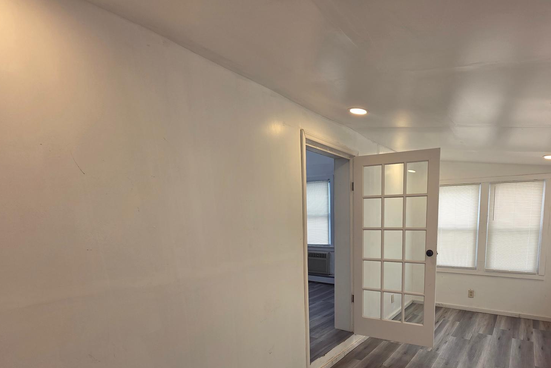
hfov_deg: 85.4
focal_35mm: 19
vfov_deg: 62.1
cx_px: 340
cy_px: 260
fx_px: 291
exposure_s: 1/120
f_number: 1.9
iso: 32
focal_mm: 2.2
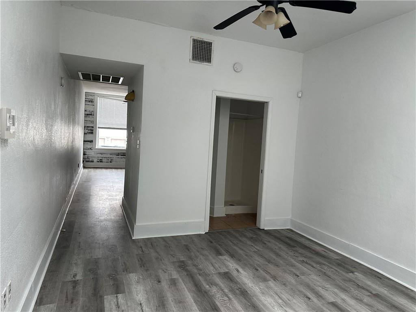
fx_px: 288
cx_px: 208
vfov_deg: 56.8
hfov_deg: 71.6
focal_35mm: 24
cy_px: 156
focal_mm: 6.86
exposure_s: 1/120
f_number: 1.78
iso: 125
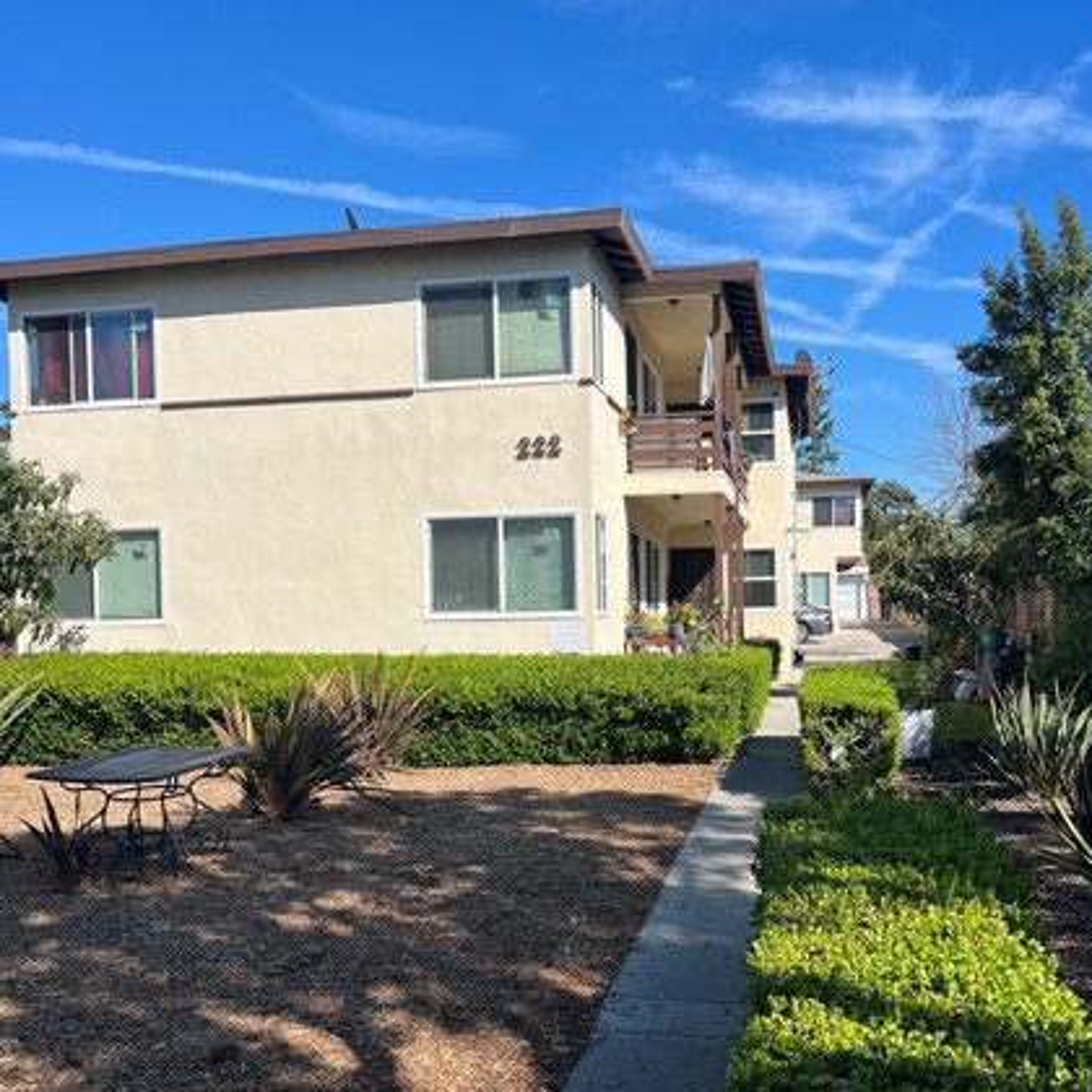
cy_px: 645
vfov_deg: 47.0
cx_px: 538
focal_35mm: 35
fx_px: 1249
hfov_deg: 47.2
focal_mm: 5.7
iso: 50
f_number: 1.5
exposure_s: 1/4444
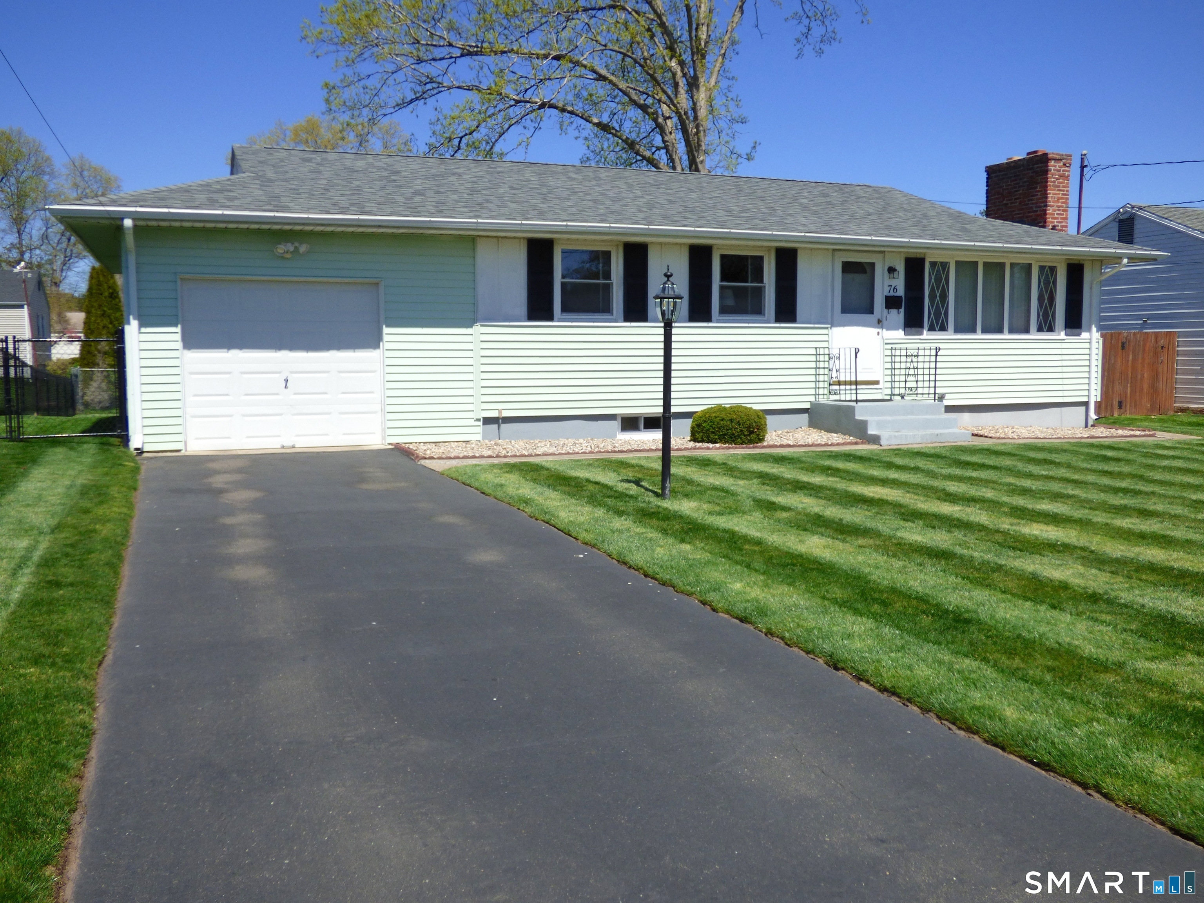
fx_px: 1043
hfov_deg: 60.0
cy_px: 452
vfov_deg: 46.8
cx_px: 602
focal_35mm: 30
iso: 100
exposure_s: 1/1600
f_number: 3.3
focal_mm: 5.29
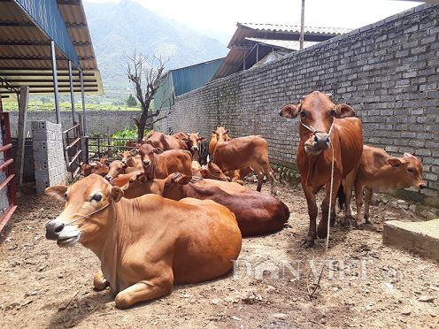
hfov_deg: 65.3
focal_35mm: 27
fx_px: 342
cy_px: 164
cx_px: 220
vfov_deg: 51.4
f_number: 1.9
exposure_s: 1/279
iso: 40
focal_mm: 3.6
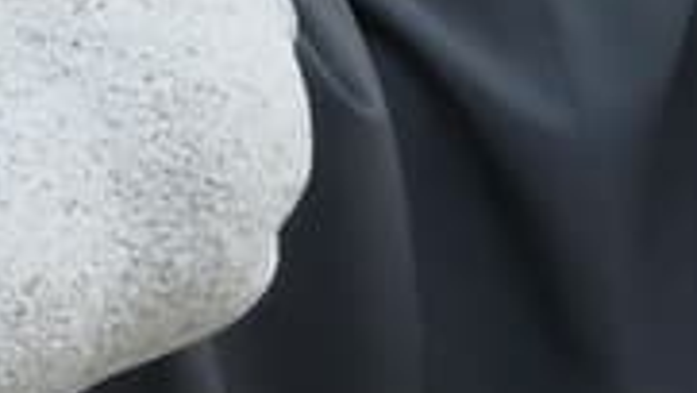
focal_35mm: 399
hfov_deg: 5.3
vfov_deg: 3.0
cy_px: 509
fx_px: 7377
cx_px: 1248
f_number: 7.1
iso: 800
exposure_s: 1/200
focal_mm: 32
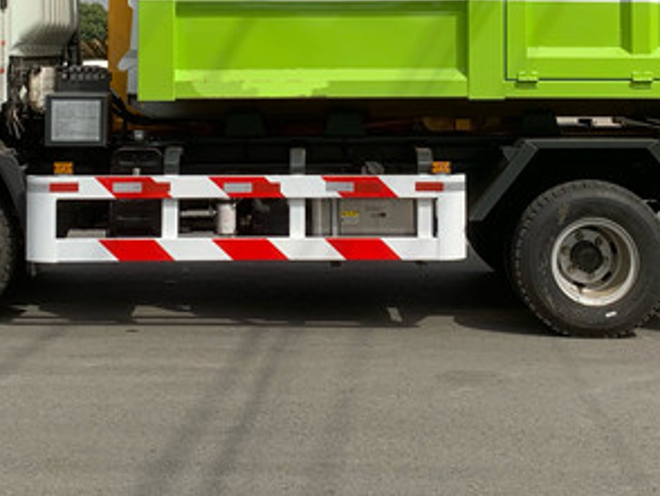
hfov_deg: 36.1
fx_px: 1011
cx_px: 278
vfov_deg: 26.6
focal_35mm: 53
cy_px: 49
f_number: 1.8
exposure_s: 1/1610
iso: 25
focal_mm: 4.25
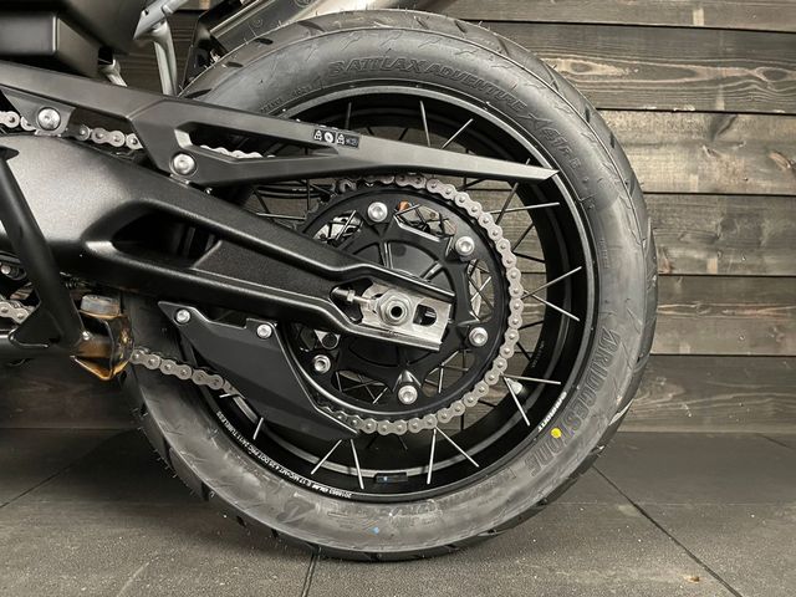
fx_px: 598
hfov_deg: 67.3
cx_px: 398
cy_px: 298
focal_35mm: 26
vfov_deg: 53.1
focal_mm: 4.2
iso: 640
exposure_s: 1/25
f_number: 1.6
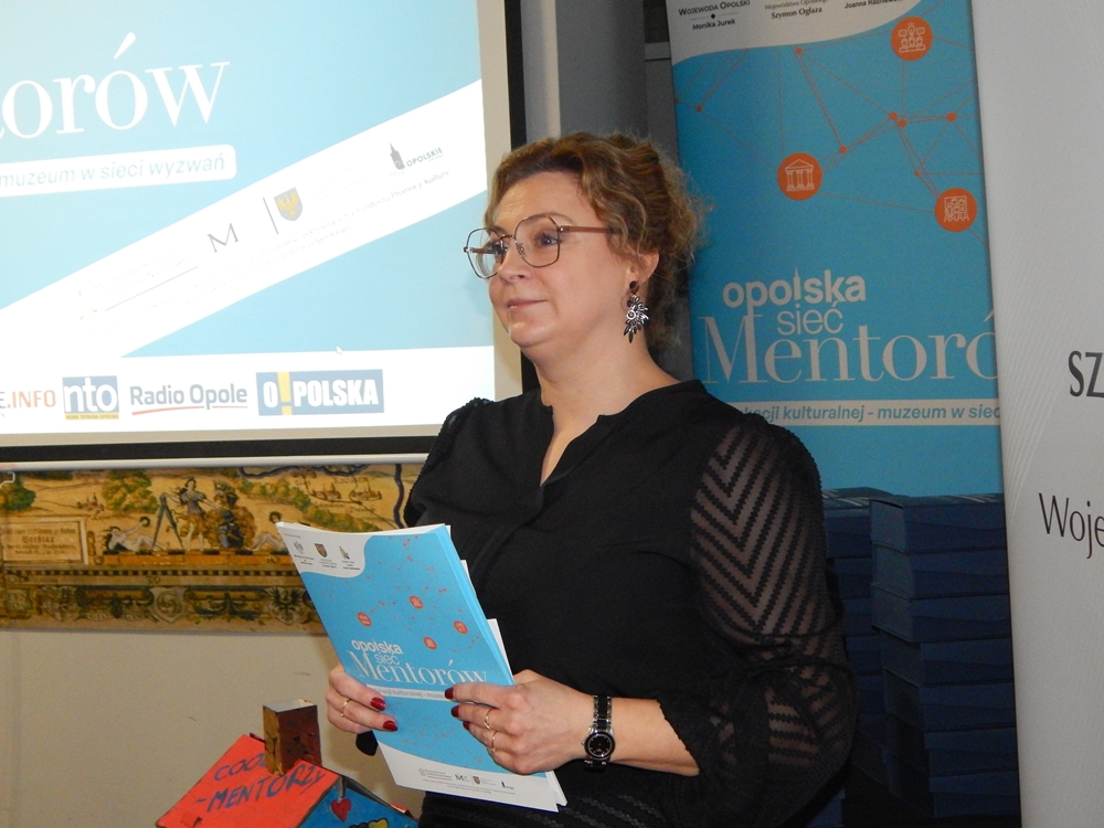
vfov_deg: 26.6
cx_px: 552
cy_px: 414
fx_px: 1754
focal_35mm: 55
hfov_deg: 34.9
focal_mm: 9.7
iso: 800
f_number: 3.8
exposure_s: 1/40
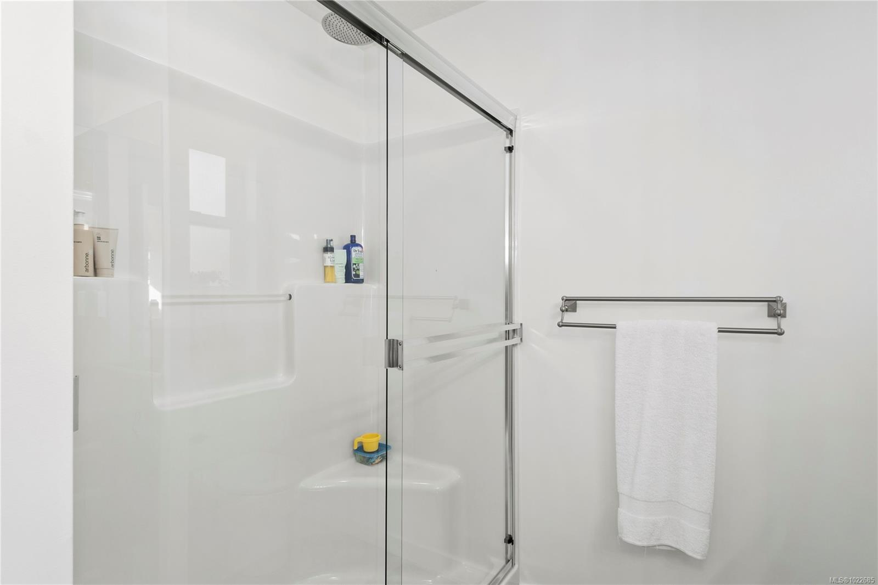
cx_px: 439
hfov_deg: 90.0
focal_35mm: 18
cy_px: 292
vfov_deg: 67.4
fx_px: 439
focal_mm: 12
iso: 320
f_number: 8
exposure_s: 1/13
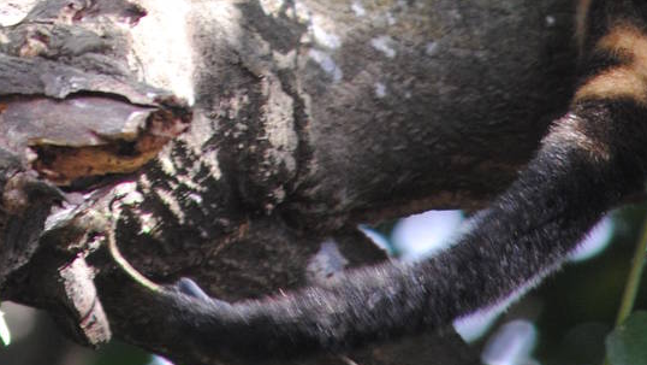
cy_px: -504
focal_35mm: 1123
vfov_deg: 1.1
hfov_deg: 1.9
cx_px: 75
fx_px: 19272
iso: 400
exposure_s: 1/125
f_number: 5.3
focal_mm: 240
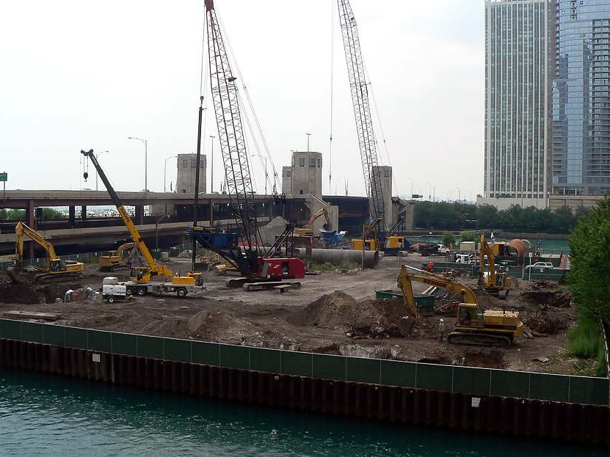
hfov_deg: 47.9
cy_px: 231
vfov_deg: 36.8
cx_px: 292
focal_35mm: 39
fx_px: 687
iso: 80
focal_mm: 6
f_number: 4
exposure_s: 1/500
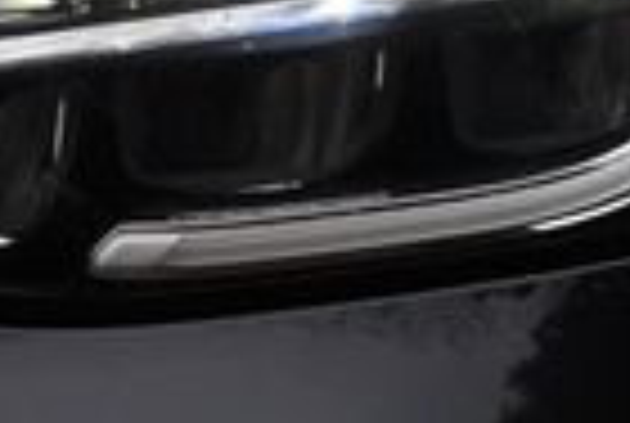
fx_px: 18537
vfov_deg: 1.3
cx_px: 274
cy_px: -14
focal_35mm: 1057
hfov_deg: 1.9
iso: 200
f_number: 8
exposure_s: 1/500
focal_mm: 155
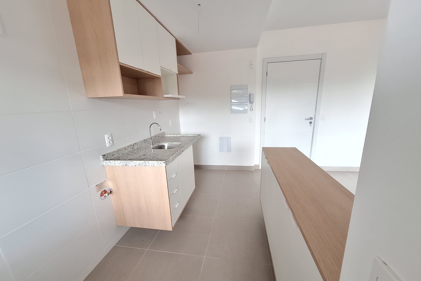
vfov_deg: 81.1
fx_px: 164
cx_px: 210
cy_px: 150
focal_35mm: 14
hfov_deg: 104.3
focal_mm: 1.74
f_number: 2.2
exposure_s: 1/40
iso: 125
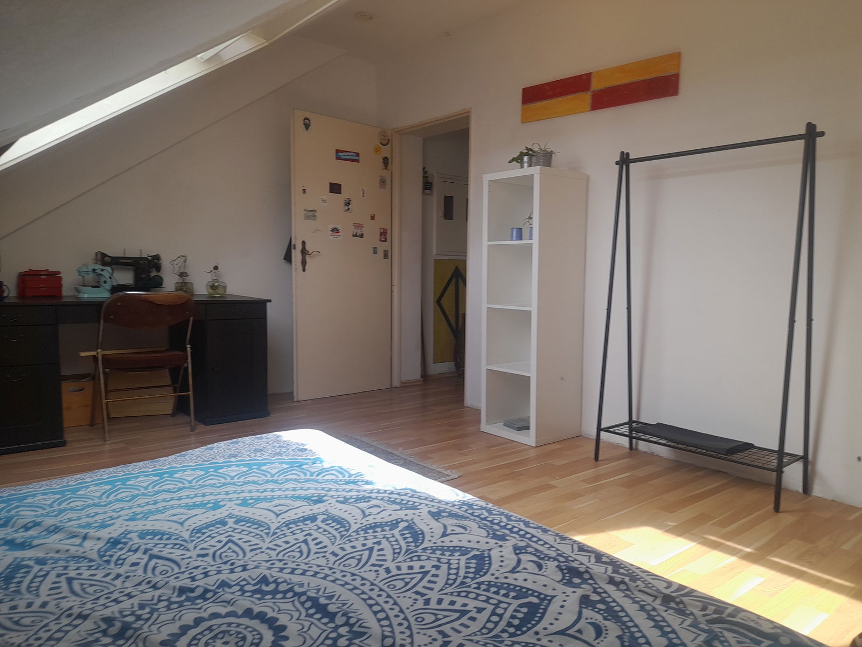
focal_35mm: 25
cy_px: 324
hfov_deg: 69.4
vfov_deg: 54.9
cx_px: 431
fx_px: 623
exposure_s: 1/100
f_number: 2
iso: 28
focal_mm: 4.6
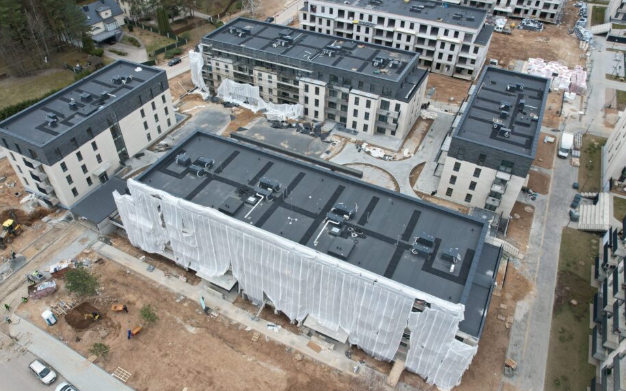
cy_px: 205
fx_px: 426
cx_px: 296
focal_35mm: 25
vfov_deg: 49.2
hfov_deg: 72.5
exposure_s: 1/640
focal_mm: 8.38
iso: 100
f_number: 2.8
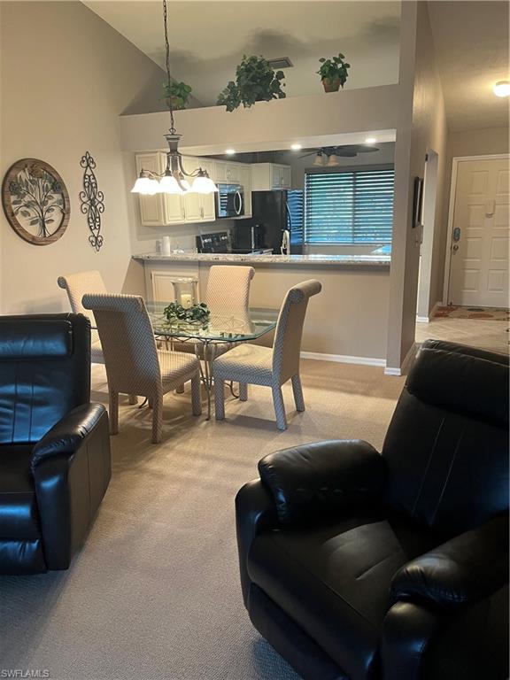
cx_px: 255
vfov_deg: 67.3
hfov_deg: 53.1
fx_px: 511
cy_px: 340
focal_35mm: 26
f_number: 1.6
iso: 400
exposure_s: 1/60
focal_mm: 5.1
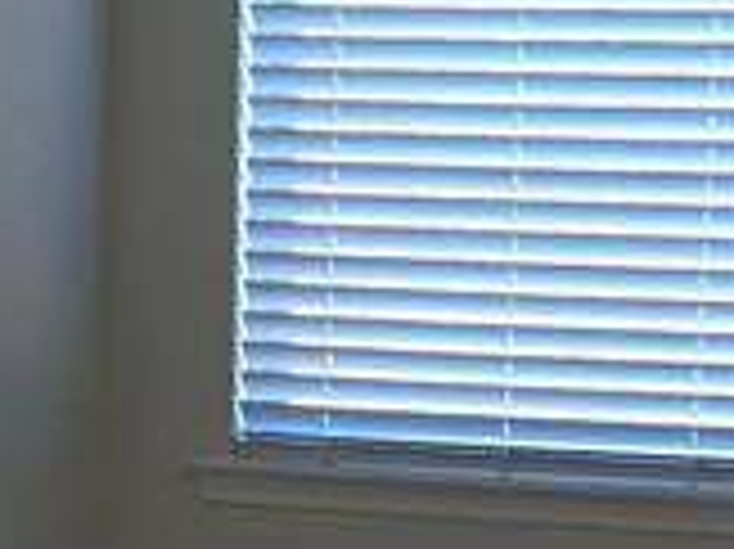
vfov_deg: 8.3
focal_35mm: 176
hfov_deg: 11.2
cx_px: 410
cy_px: 752
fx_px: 3729
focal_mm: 3.99
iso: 25
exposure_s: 1/30
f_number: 1.8
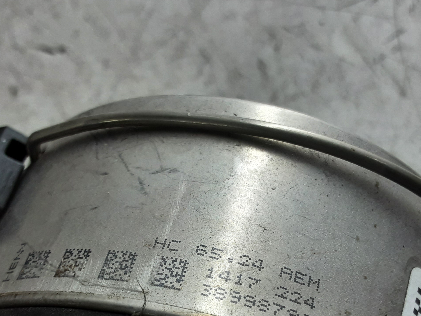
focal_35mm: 46
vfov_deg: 30.7
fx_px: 559
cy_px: 256
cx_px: 205
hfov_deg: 41.2
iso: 50
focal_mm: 2.91
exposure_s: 1/50
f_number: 1.9
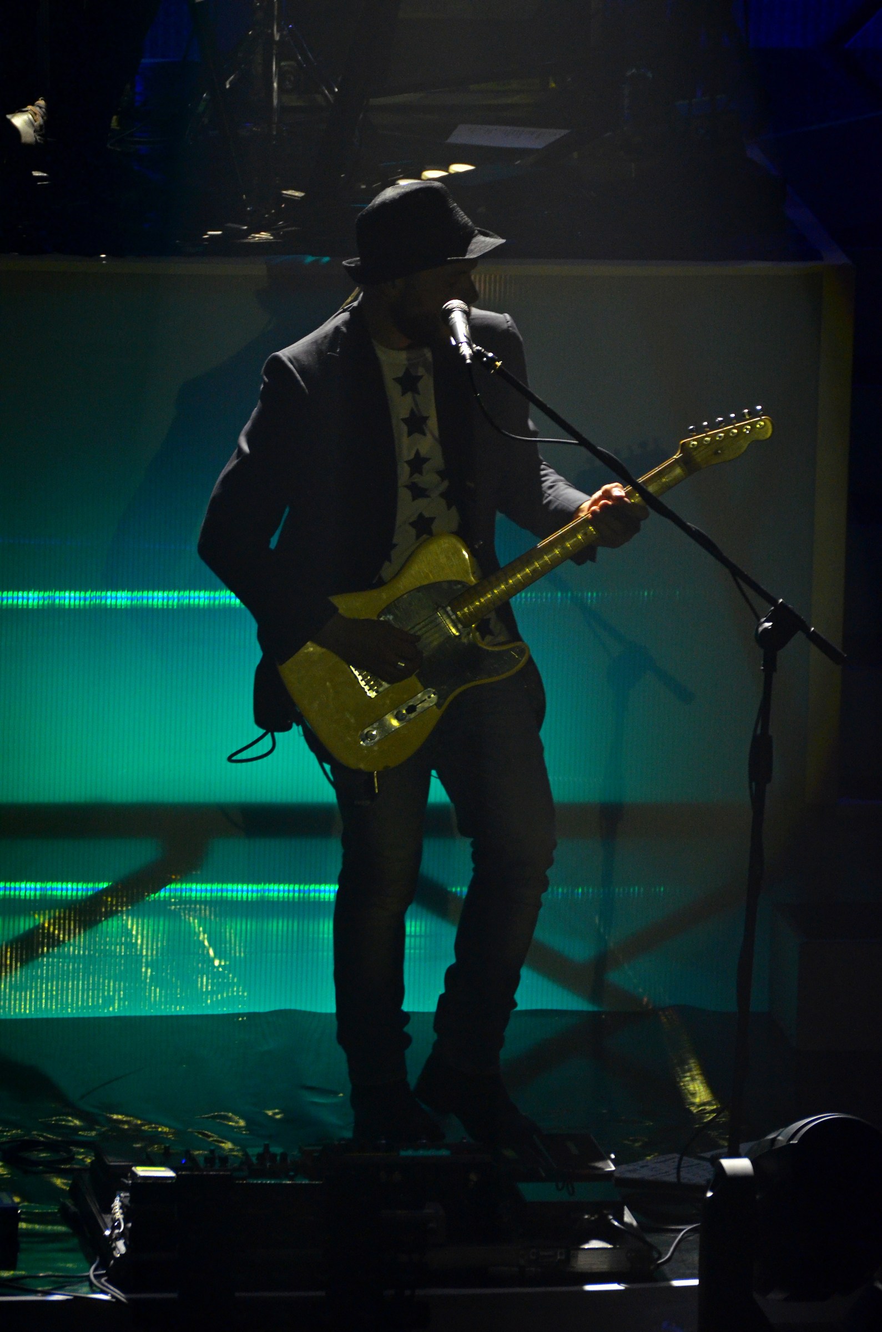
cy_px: 666
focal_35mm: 450
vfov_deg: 4.6
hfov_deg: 3.0
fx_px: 16616
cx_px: 441
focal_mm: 300
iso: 1600
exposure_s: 1/80
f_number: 5.6
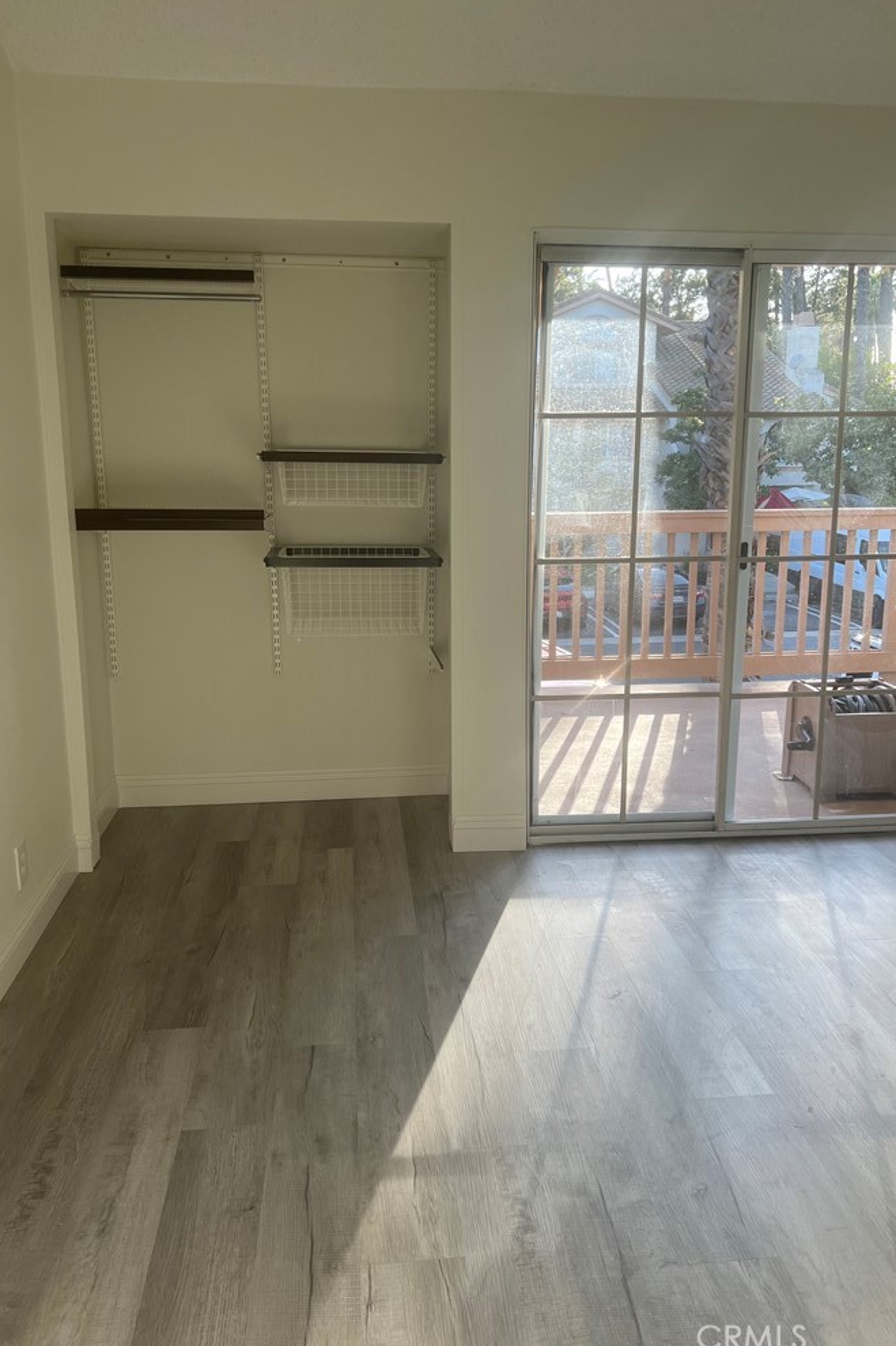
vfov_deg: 65.5
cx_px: 447
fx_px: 1046
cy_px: 660
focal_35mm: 28
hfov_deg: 46.4
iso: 50
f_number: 1.5
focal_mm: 5.7
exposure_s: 1/317
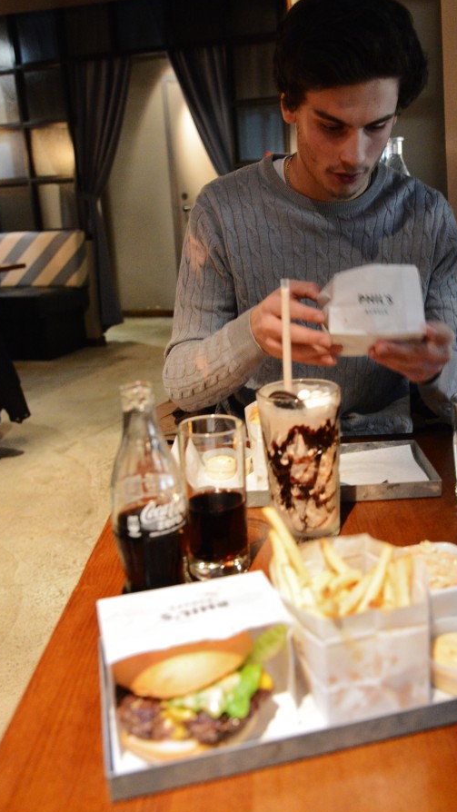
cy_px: 402
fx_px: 775
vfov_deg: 55.3
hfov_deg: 32.7
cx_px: 283
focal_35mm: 36
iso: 6400
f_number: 4
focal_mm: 30
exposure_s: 1/15
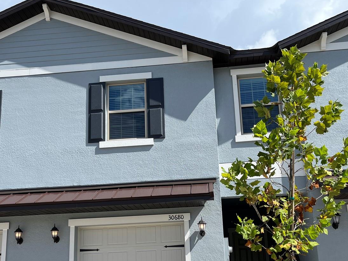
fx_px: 382
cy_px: 182
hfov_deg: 49.0
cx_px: 178
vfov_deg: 37.1
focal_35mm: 38
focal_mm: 5.1
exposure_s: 1/3745
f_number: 1.6
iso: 50
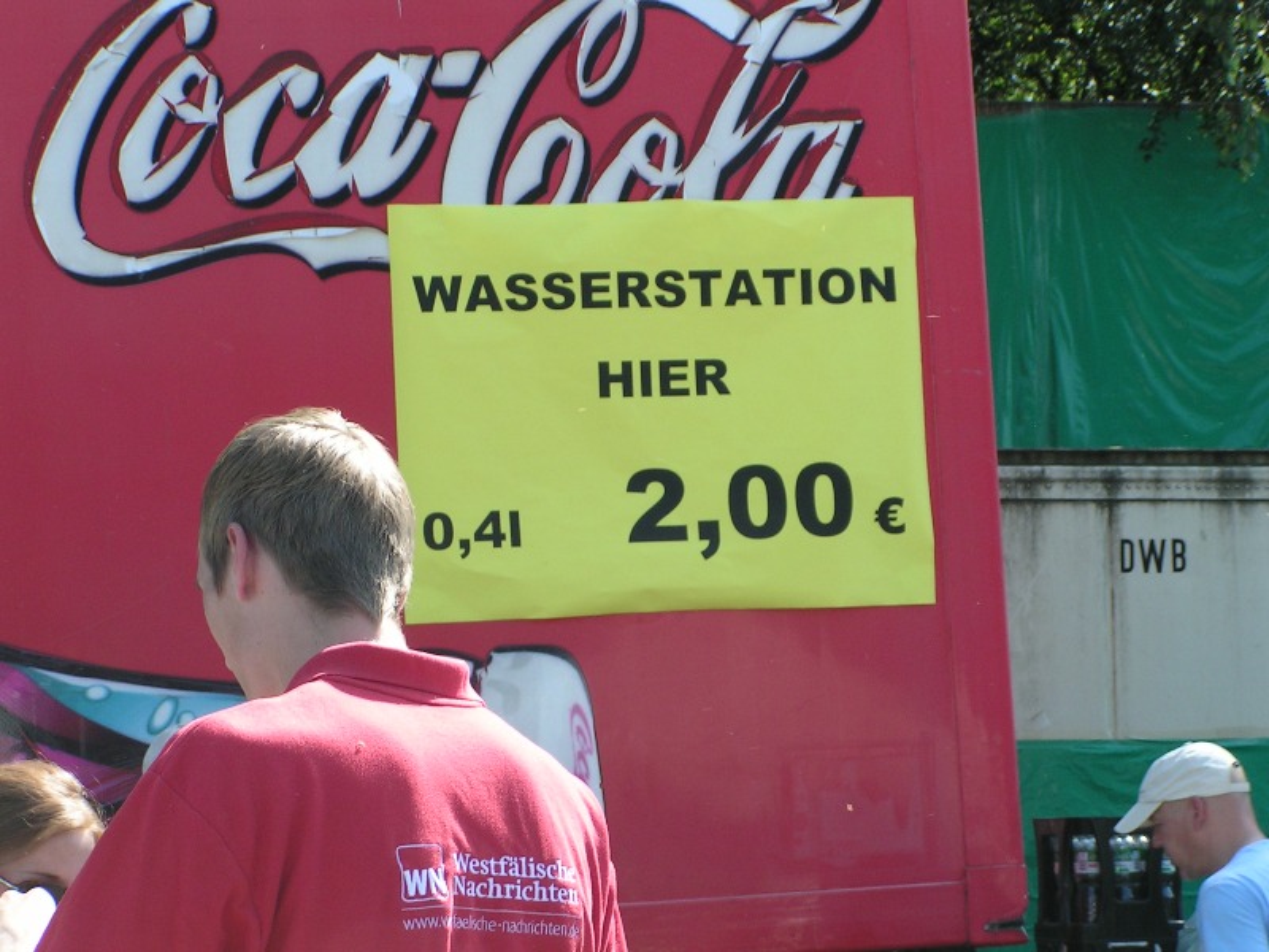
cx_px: 634
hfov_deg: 16.6
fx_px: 4362
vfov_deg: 12.5
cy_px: 476
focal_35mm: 119
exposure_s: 1/200
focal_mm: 18.2
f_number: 5
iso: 50
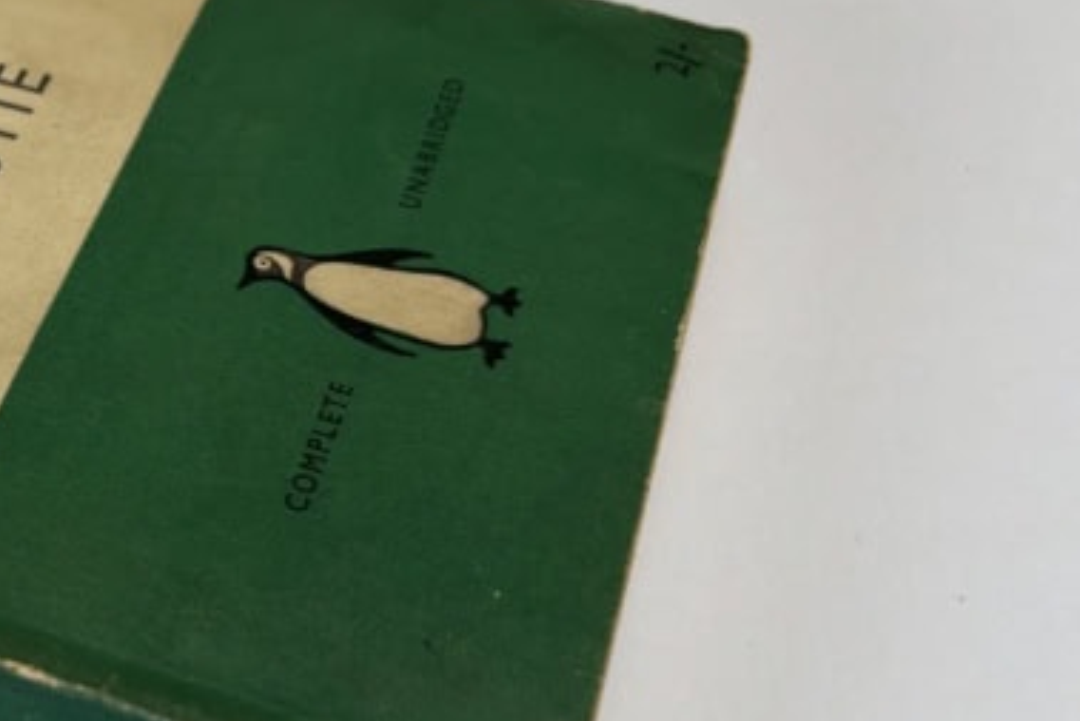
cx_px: -353
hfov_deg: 24.0
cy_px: 382
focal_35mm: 73
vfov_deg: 18.7
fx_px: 2191
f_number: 1.6
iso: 40
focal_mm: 6
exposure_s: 1/201
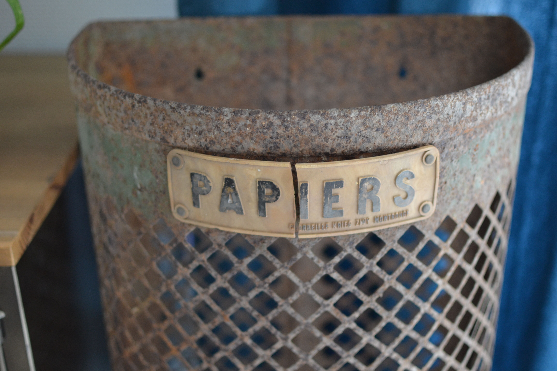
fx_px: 812
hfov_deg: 37.9
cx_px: 278
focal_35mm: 52
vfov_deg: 25.8
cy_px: 186
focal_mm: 35
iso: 640
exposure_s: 1/60
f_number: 1.8
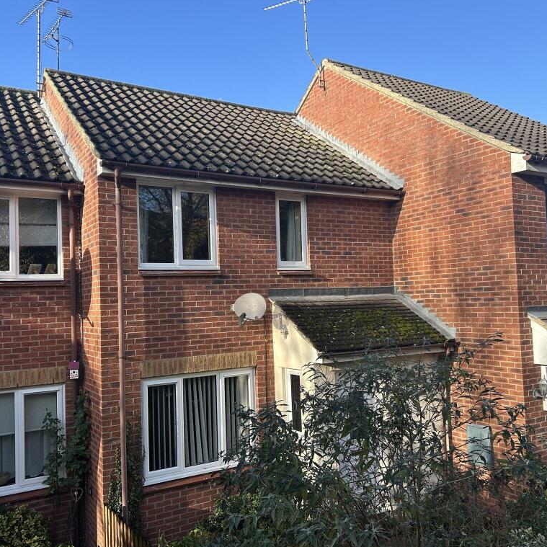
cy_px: 275
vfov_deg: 52.5
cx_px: 264
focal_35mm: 31
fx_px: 554
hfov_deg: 52.5
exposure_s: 1/1079
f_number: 1.5
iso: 50
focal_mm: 5.7
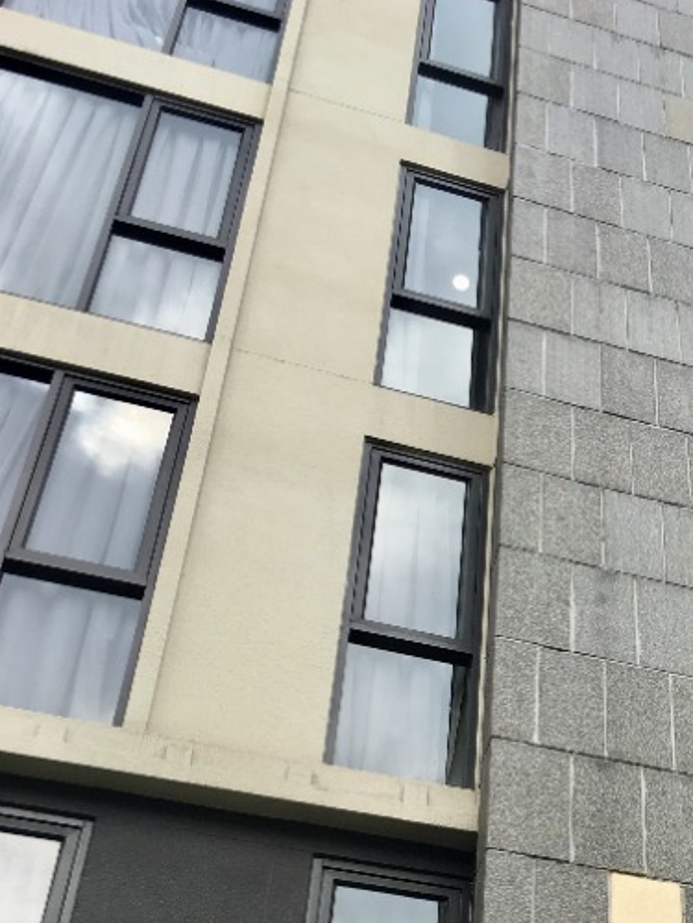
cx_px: 660
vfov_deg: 31.2
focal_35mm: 58
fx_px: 1548
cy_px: 884
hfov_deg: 24.3
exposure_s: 1/693
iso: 25
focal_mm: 4.15
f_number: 2.2
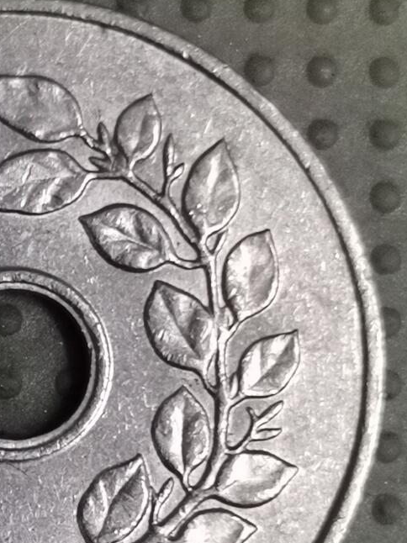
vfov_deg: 13.6
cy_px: 424
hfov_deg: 10.1
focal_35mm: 145
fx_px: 2275
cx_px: -17
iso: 320
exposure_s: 1/30
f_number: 1.8
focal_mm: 4.75
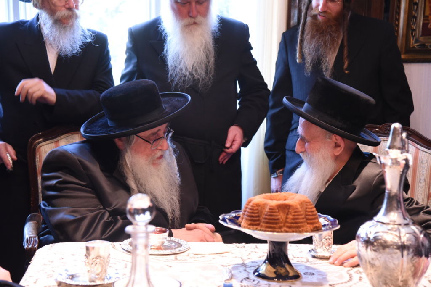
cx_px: 216
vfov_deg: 18.2
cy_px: 144
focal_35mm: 75
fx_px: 898
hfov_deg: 27.0
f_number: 5
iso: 3200
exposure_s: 1/100
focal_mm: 75
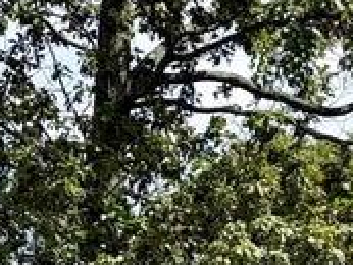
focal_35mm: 236
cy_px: 607
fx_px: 2408
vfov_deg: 6.1
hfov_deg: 8.0
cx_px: -370
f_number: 1.78
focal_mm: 6.76
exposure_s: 1/3534
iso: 64
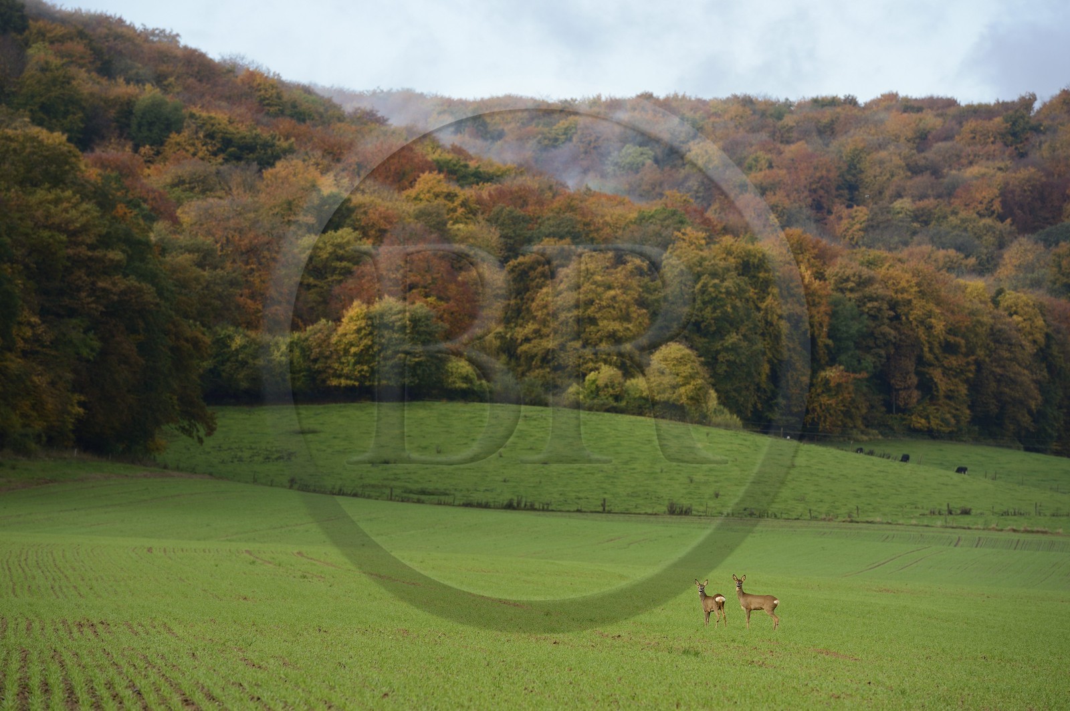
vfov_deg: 6.9
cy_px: 356
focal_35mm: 200
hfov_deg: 10.3
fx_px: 5939
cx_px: 535
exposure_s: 1/250
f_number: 8
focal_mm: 200
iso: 400
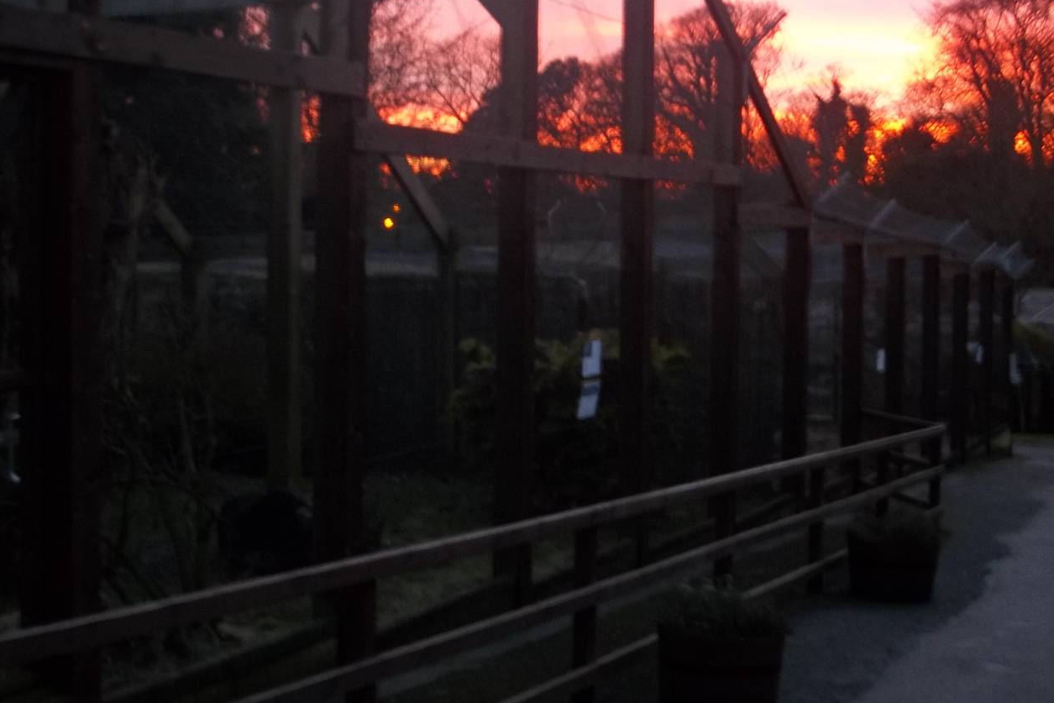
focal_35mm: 61
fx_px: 1786
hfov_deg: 32.9
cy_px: 284
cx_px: 508
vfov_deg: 22.2
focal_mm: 8.3
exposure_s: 1/2
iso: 80
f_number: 3.7
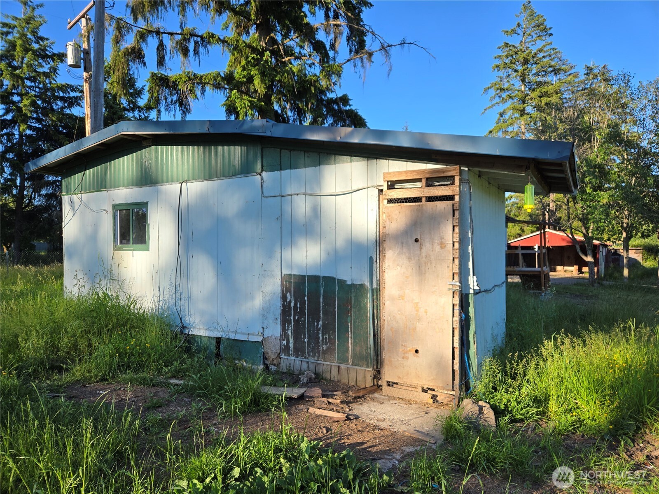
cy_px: 247
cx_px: 330
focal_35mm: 23
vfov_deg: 58.9
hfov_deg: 73.9
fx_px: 438
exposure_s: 1/902
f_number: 1.8
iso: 25
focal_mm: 5.4
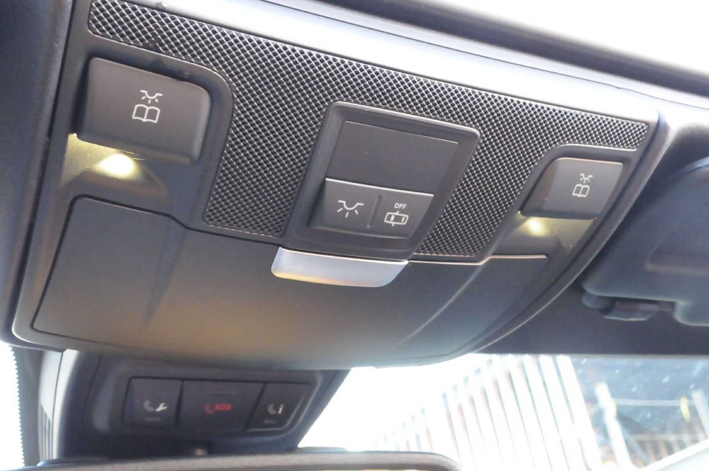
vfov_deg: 27.9
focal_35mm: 48
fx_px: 944
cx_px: 332
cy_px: 178
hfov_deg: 41.1
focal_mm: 22
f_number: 10
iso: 3200
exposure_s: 1/8
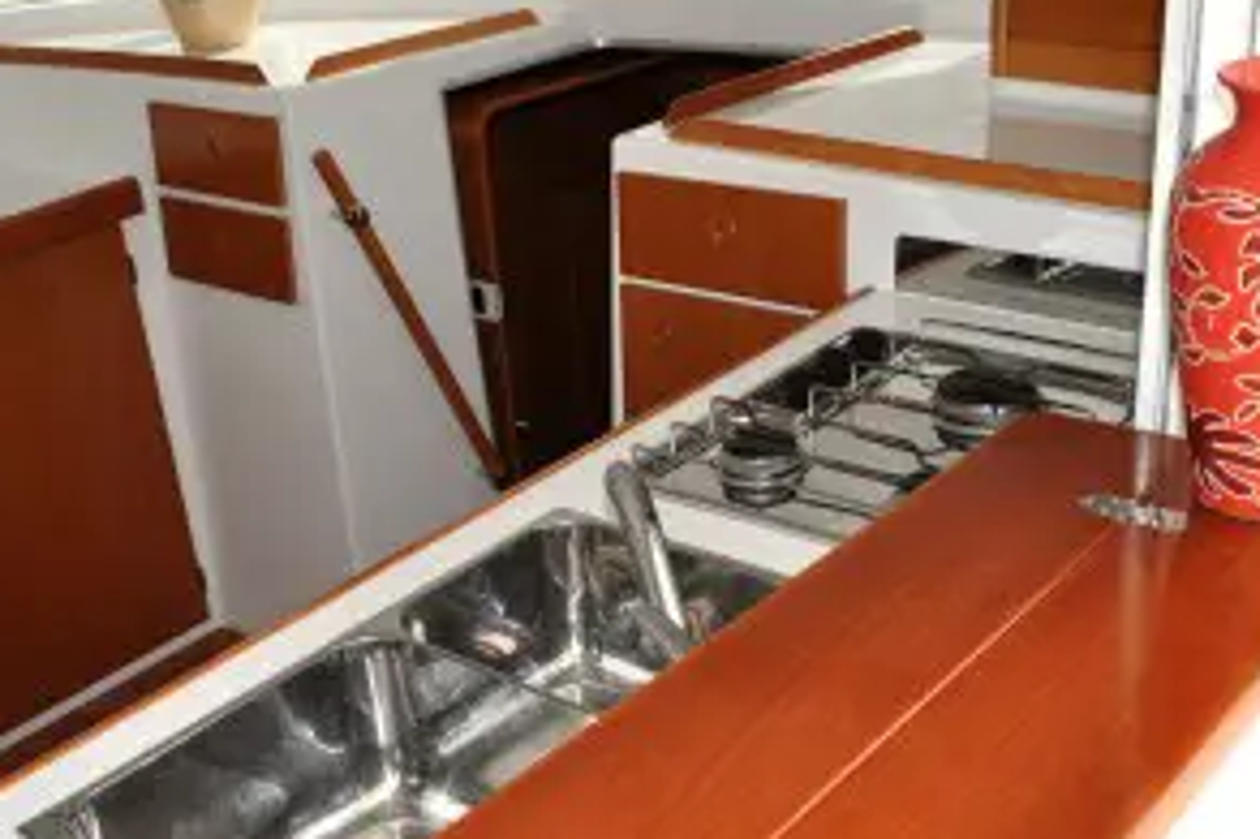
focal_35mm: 46
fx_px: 1609
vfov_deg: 29.0
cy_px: 568
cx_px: 559
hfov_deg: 42.7
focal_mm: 18
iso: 200
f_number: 8
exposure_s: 1/200
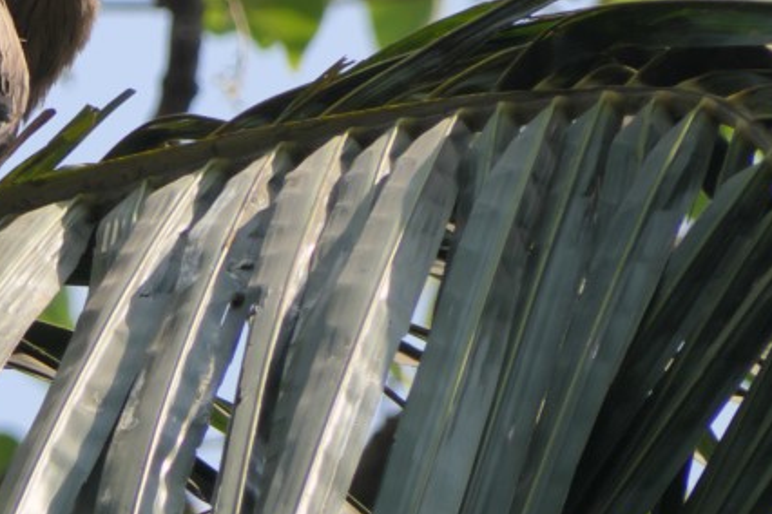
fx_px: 39112
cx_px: -413
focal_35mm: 1824
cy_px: -402
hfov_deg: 1.1
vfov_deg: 0.8
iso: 125
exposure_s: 1/640
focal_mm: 176
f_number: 4.5
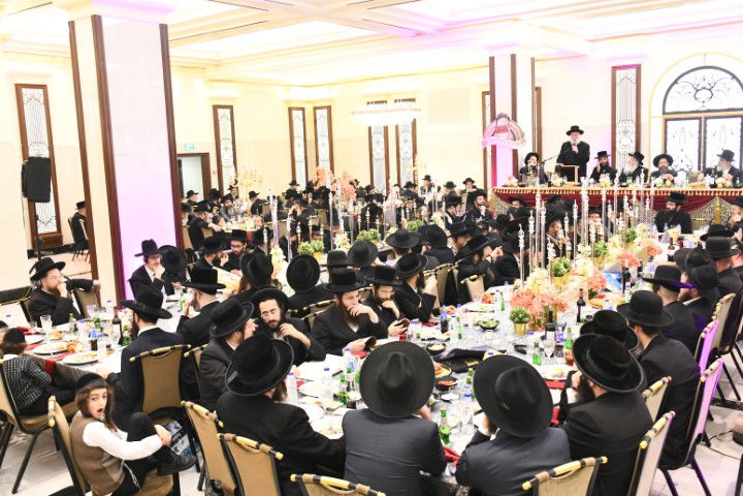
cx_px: 372
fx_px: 702
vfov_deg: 38.9
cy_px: 248
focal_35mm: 34
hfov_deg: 55.8
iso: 2500
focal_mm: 34
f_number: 5.6
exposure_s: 1/80
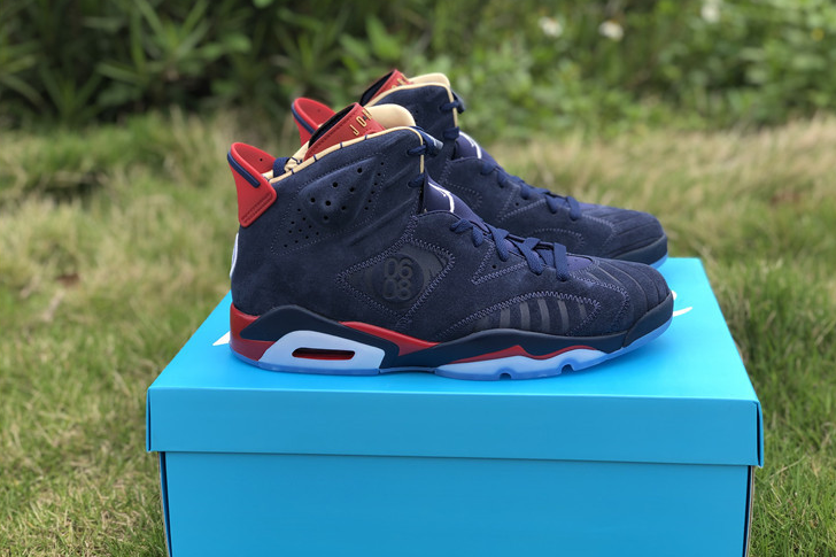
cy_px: 280
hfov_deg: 36.3
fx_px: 1277
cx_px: 420
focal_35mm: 55
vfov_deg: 24.6
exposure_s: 1/414
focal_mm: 6
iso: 16
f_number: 2.4
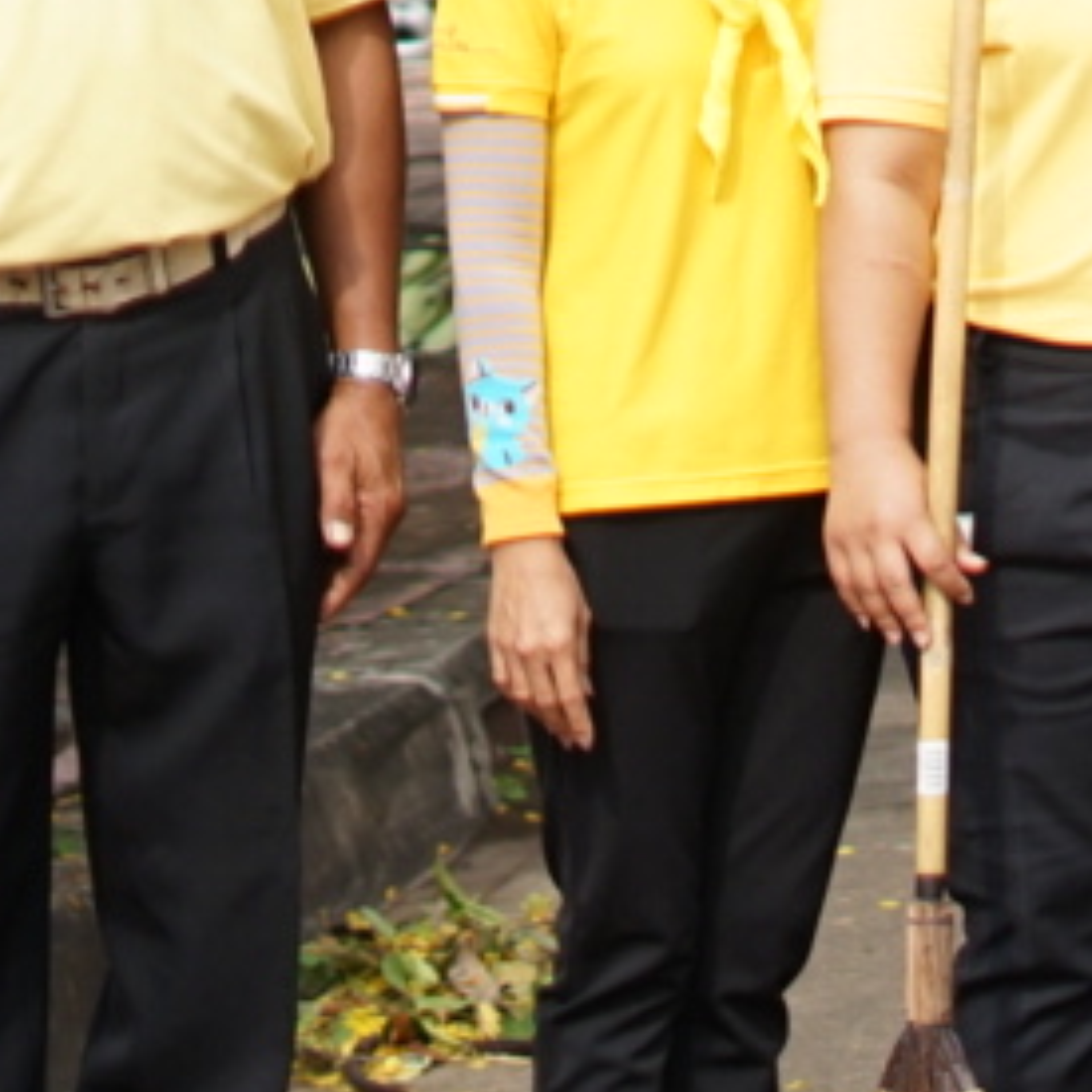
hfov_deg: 6.7
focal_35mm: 250
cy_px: -179
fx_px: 8923
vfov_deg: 7.0
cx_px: 2506
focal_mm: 50
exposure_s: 1/8000
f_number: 1.8
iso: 400
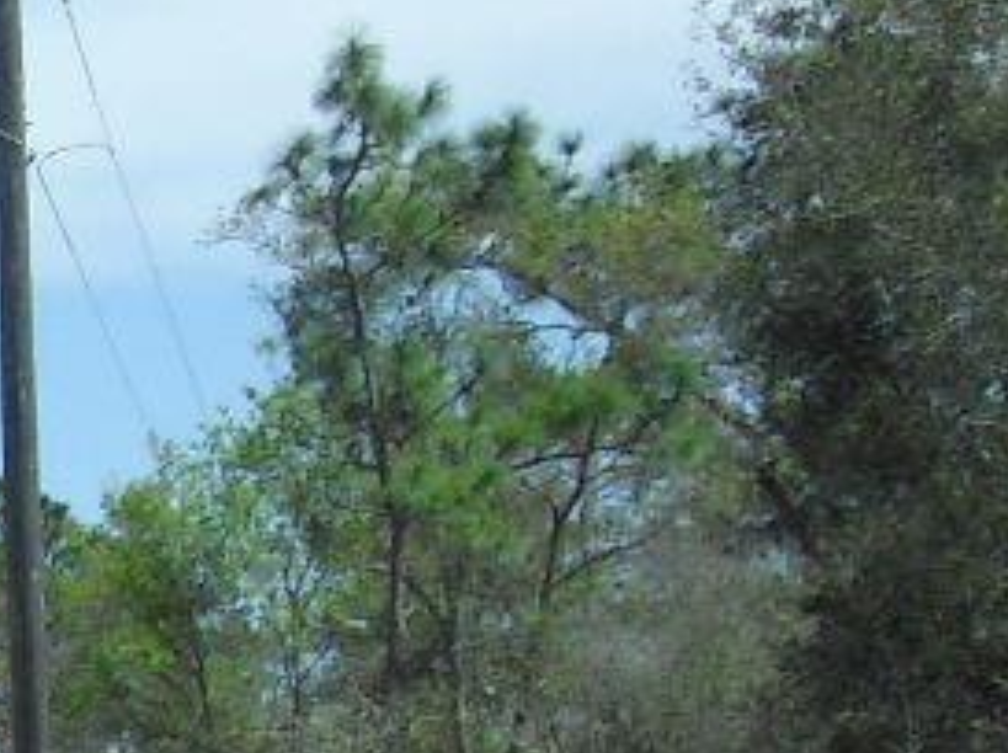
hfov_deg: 8.5
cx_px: -816
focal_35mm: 223
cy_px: 1233
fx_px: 6485
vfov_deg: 6.5
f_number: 8
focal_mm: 6.2
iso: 100
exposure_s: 1/320
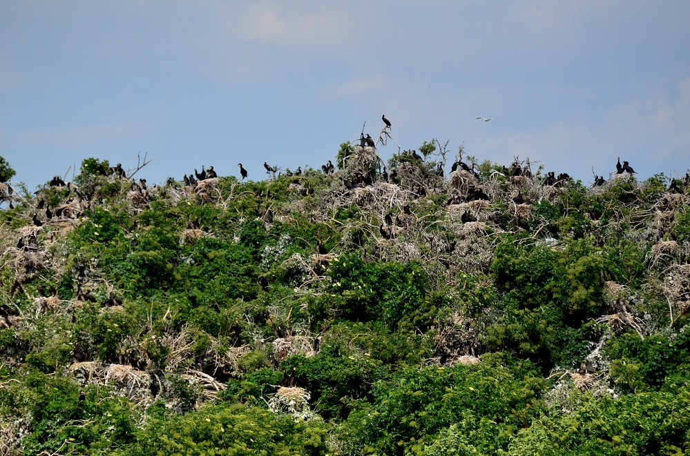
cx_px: 345
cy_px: 228
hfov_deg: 6.3
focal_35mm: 330
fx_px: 6310
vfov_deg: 4.1
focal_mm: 220
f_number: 5.3
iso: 1100
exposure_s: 1/8000
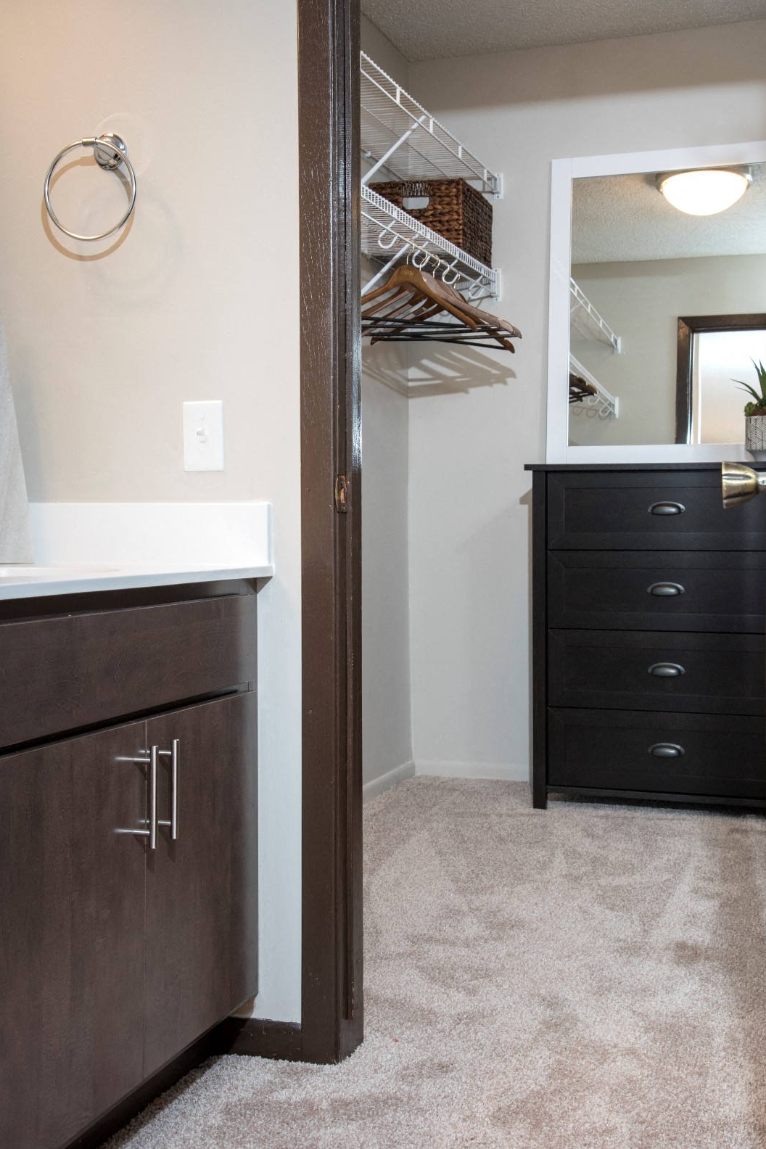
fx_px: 1500
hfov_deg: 28.6
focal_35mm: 47
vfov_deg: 41.9
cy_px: 577
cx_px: 383
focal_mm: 46
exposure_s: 1/30
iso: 800
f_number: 11
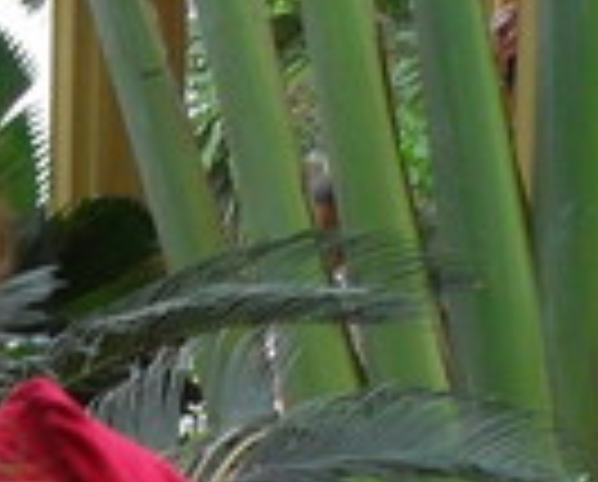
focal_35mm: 205
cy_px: 1149
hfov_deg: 9.4
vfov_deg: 7.1
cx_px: 315
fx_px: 3636
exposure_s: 1/90
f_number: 3.2
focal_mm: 6.3
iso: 100
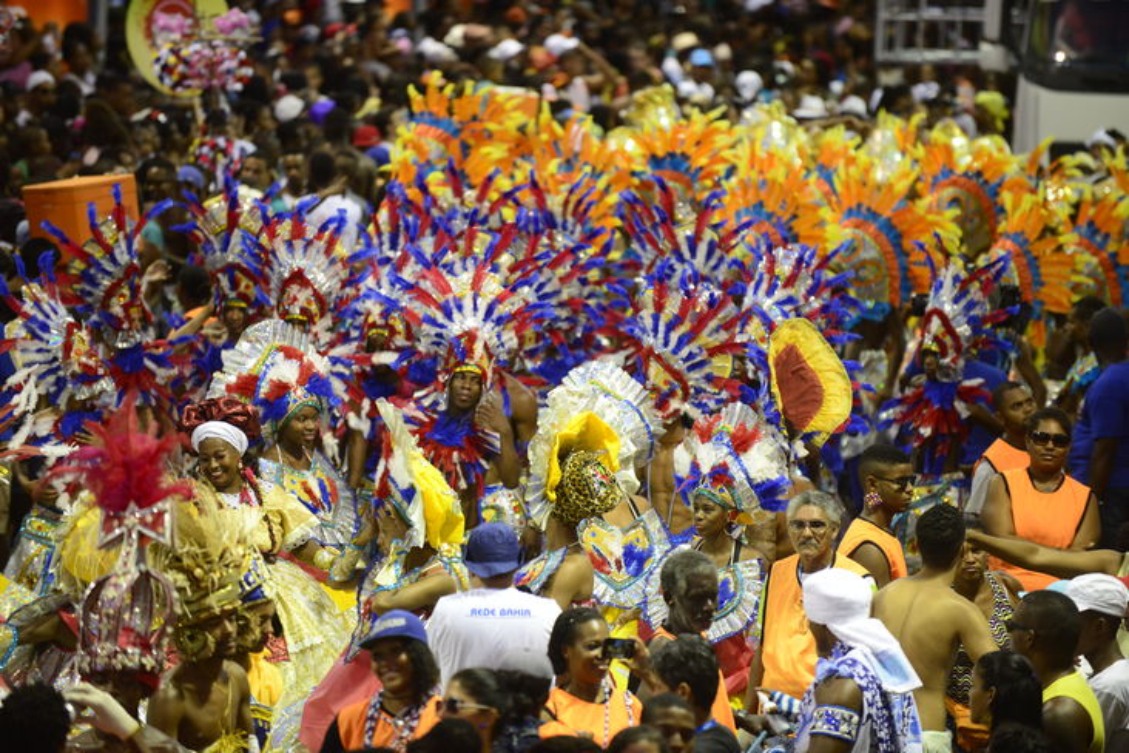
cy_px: 376
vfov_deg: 6.9
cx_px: 564
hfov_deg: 10.3
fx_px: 6272
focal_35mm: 200
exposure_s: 1/320
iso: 1600
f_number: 2.8
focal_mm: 200
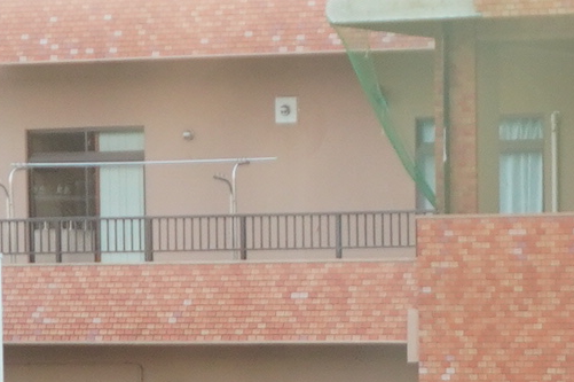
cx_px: 954
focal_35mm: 288
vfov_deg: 4.7
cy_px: 853
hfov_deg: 7.0
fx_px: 4587
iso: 400
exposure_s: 1/50
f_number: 5
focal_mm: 32
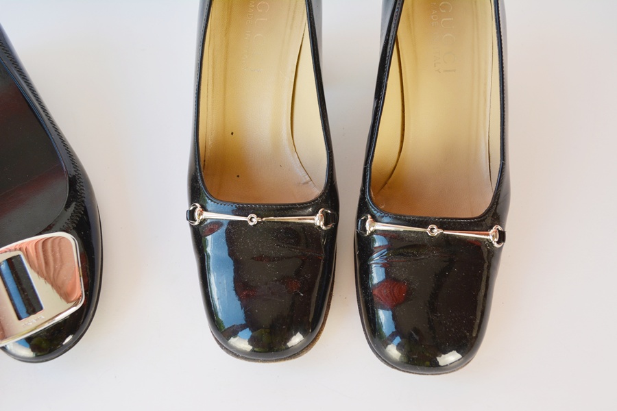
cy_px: 206
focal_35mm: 33
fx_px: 566
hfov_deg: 57.2
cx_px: 308
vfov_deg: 40.0
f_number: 5
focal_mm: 22
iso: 400
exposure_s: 1/100
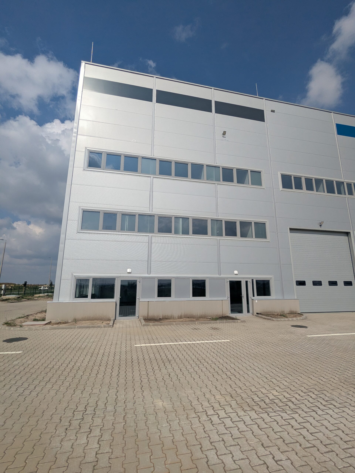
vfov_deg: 94.5
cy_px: 236
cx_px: 178
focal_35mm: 16
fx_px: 219
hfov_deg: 78.1
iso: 55
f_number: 2.2
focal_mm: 2.35
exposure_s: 1/7752
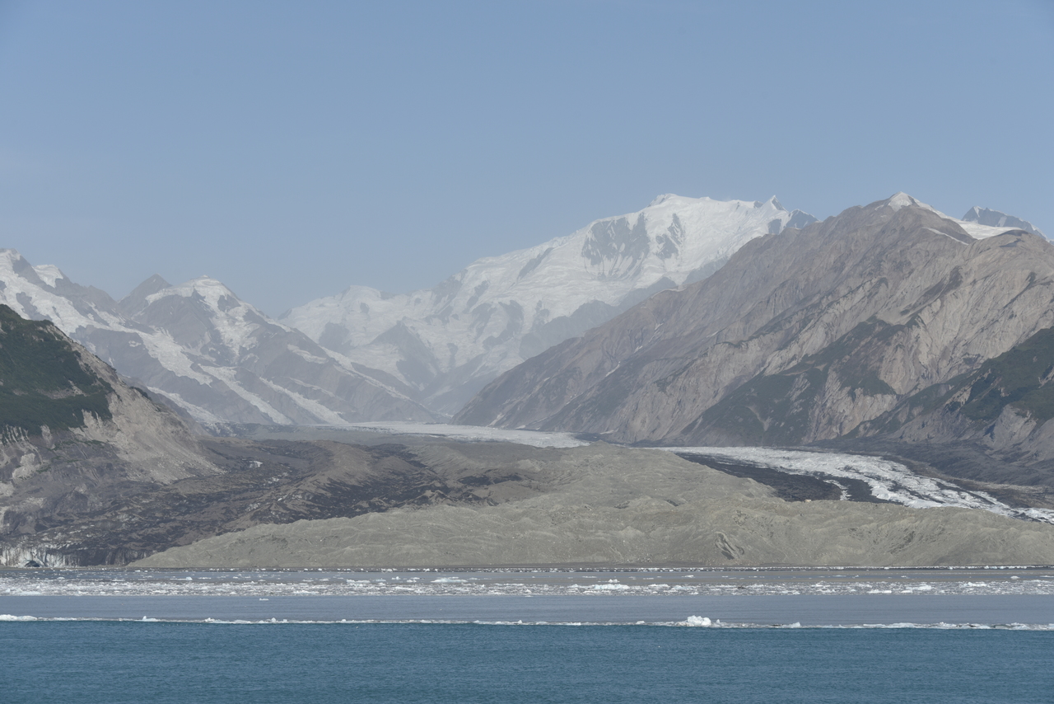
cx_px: 527
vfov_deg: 14.9
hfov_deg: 22.1
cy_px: 352
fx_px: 2694
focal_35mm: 92
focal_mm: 92
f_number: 10
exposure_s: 1/400
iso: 100
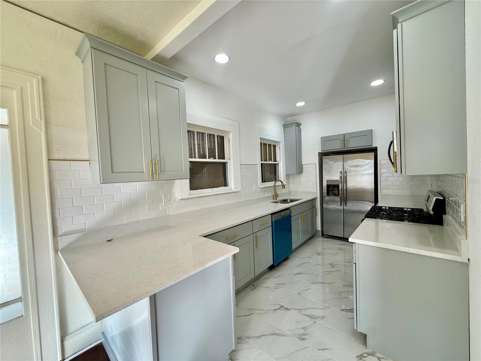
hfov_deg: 102.1
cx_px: 240
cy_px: 180
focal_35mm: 14
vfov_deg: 85.7
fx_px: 195
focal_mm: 2.22
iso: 64
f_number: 2.2
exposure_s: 1/120
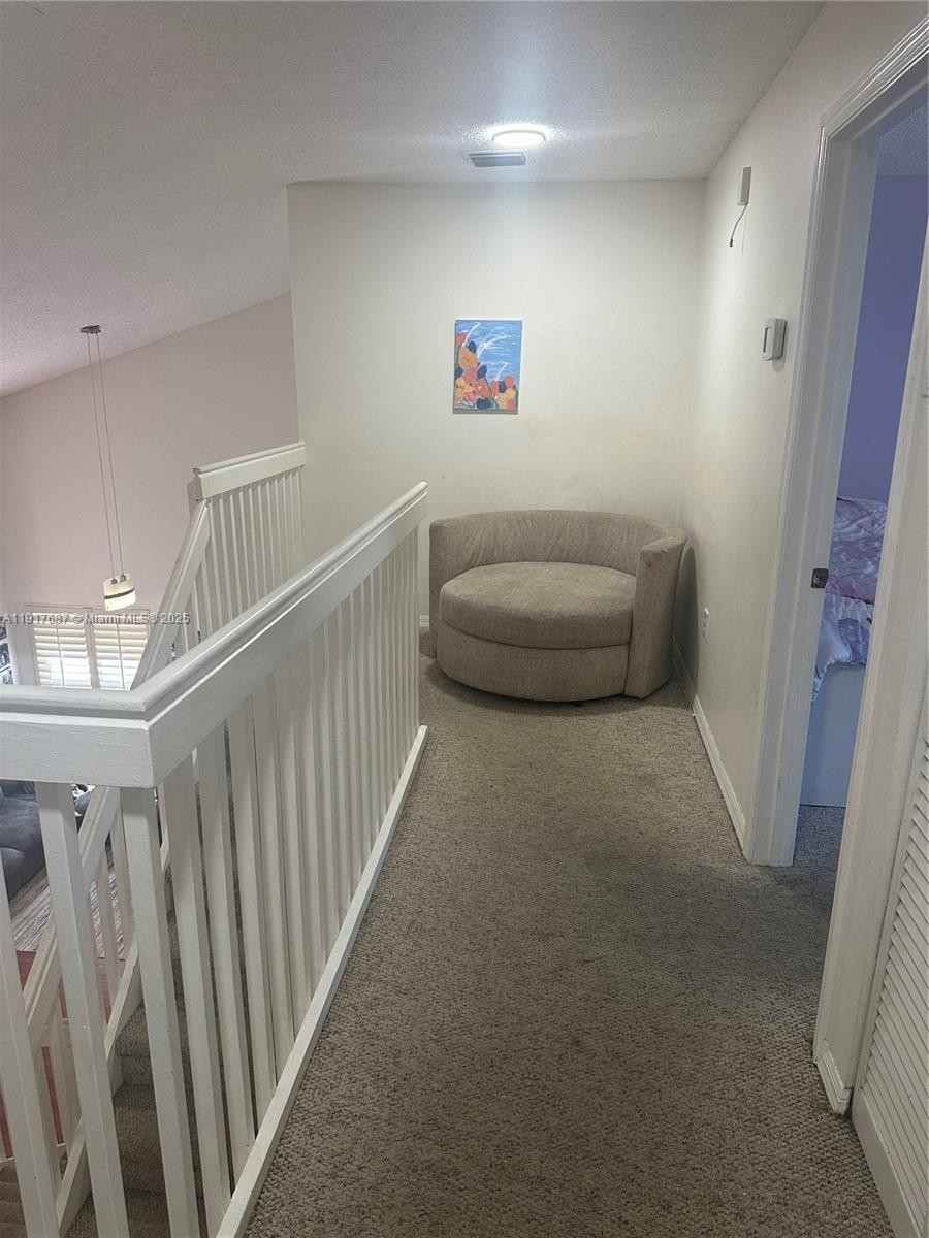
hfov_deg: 56.8
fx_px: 859
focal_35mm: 24
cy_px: 619
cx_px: 464
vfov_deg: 71.6
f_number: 1.78
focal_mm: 6.86
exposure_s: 1/120
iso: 200
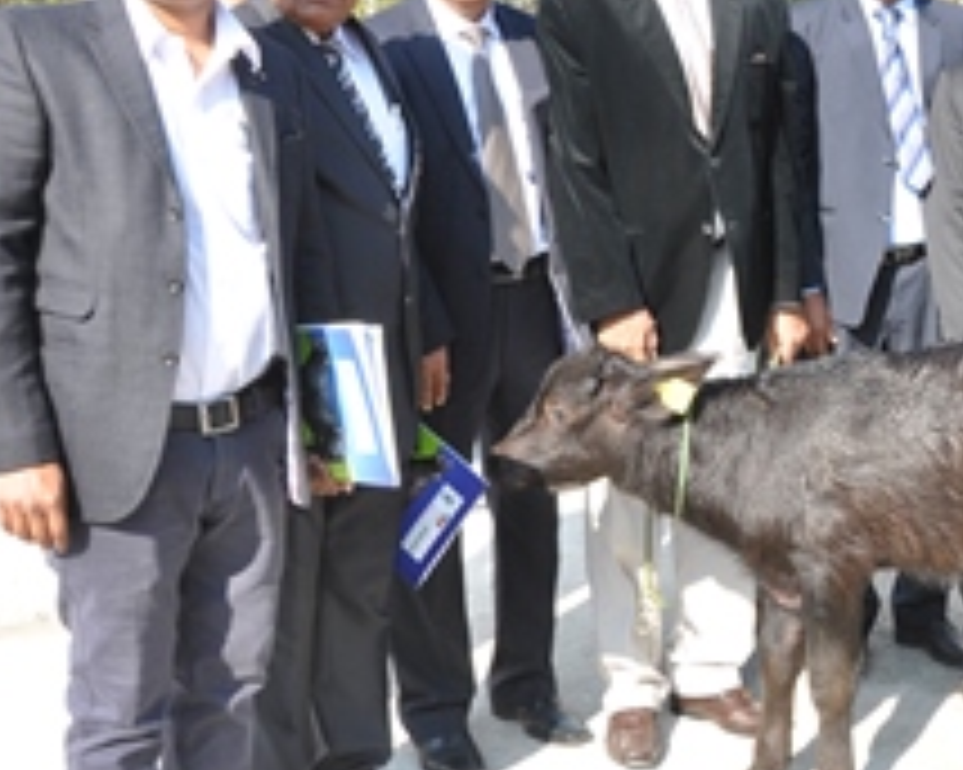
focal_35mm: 62
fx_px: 1766
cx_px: 878
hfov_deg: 29.2
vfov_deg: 24.5
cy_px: 288
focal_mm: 21
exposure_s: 1/125
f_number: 10
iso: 400
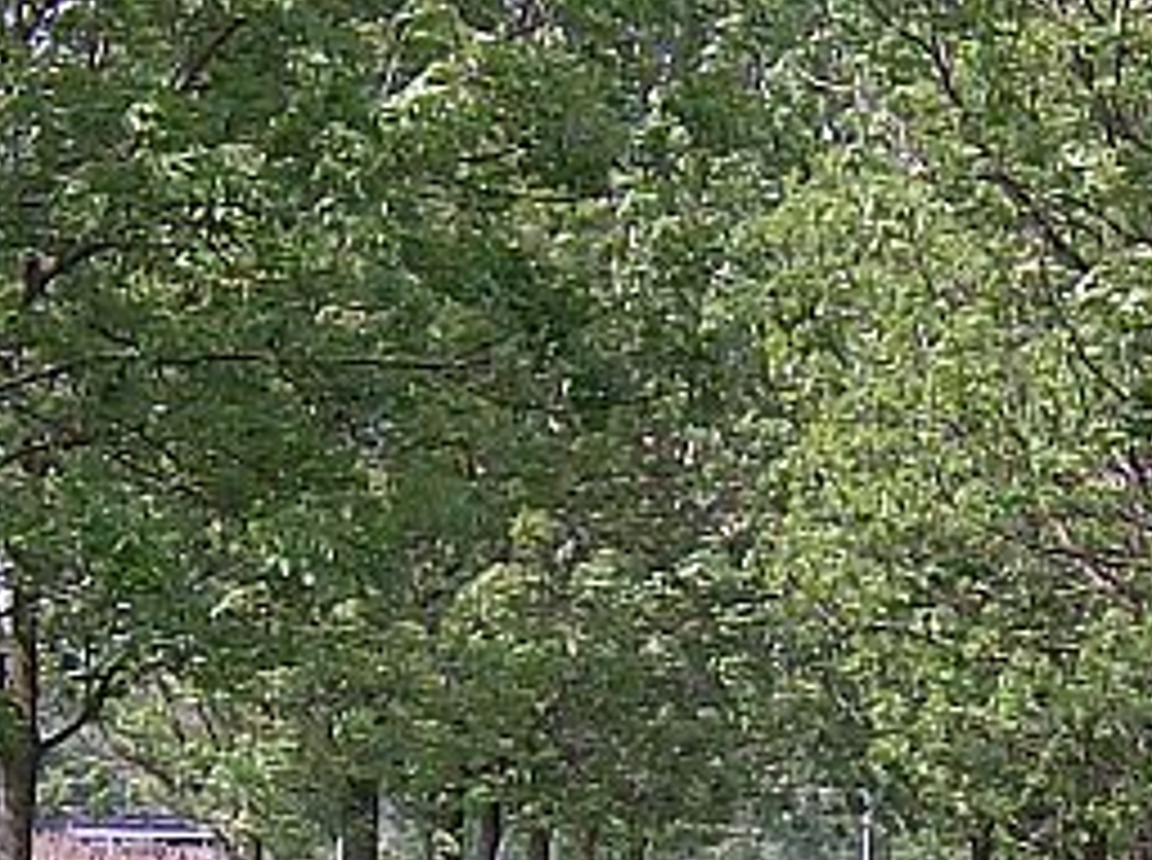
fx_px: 6112
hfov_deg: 10.7
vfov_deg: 8.0
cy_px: 894
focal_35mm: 184
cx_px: 999
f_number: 5.1
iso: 100
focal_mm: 7.7
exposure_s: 1/350
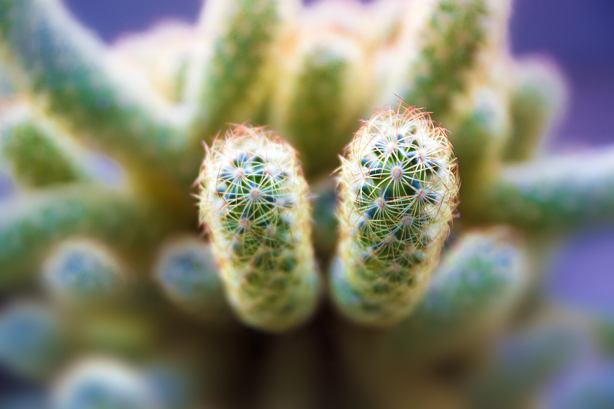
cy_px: 204
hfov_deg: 27.0
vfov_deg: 18.2
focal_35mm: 75
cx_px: 307
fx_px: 1279
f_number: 2.8
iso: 200
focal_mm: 50
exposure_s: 1/160
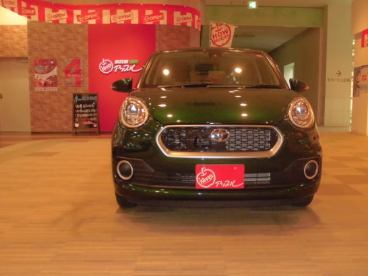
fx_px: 361
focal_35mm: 34
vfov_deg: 41.8
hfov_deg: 53.9
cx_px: 205
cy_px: 139
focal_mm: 5.3
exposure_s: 1/60
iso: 400
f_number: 3.7
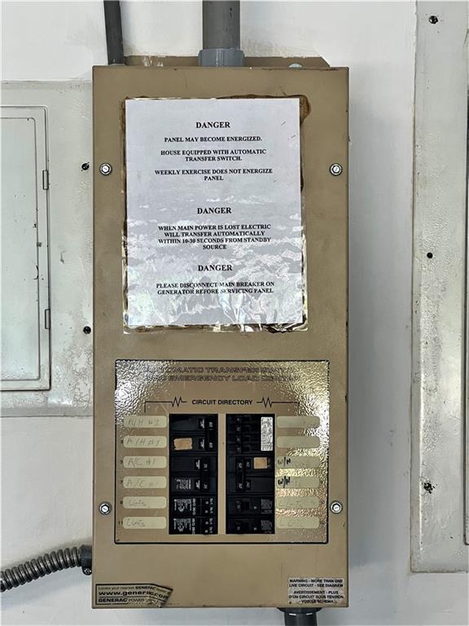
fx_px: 1391
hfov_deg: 19.1
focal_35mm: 77
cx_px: 234
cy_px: 313
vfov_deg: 25.3
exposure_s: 1/120
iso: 160
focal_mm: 9
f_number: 2.8
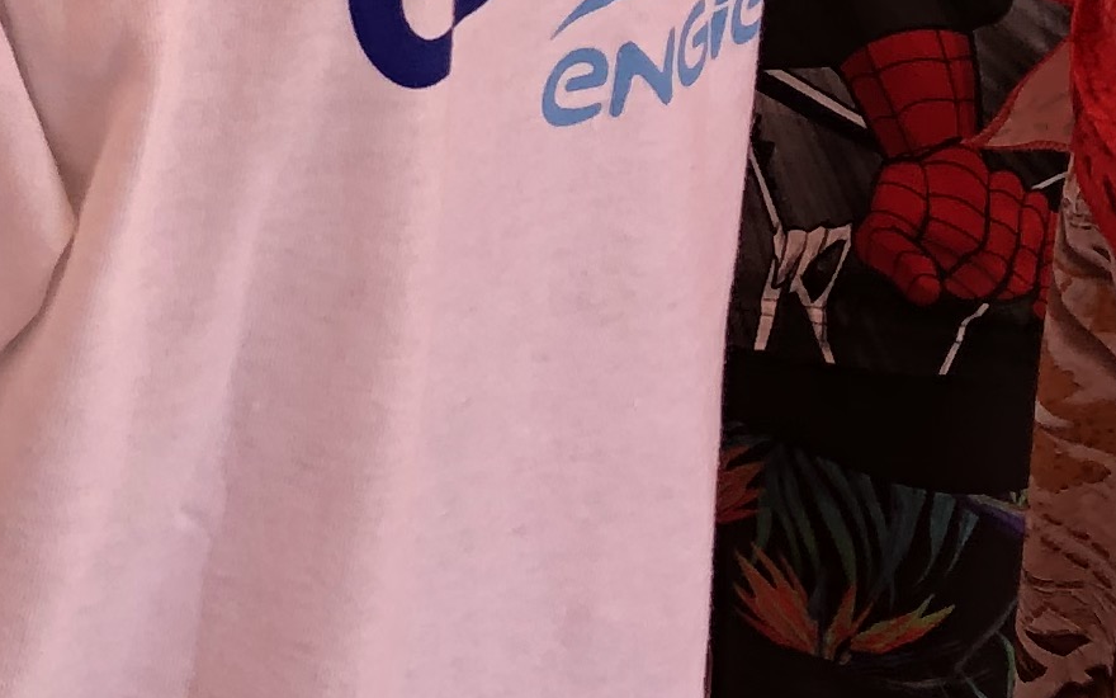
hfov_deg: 14.0
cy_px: -873
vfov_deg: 8.9
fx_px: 4136
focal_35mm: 136
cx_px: -732
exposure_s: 1/414
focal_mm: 3.99
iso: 20
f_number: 1.8
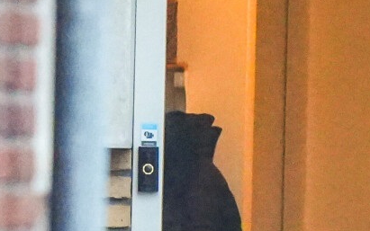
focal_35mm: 2682
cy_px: 469
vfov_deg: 0.5
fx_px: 27048
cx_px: 512
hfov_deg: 0.8
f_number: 6.3
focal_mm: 376
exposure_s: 1/160
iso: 8000
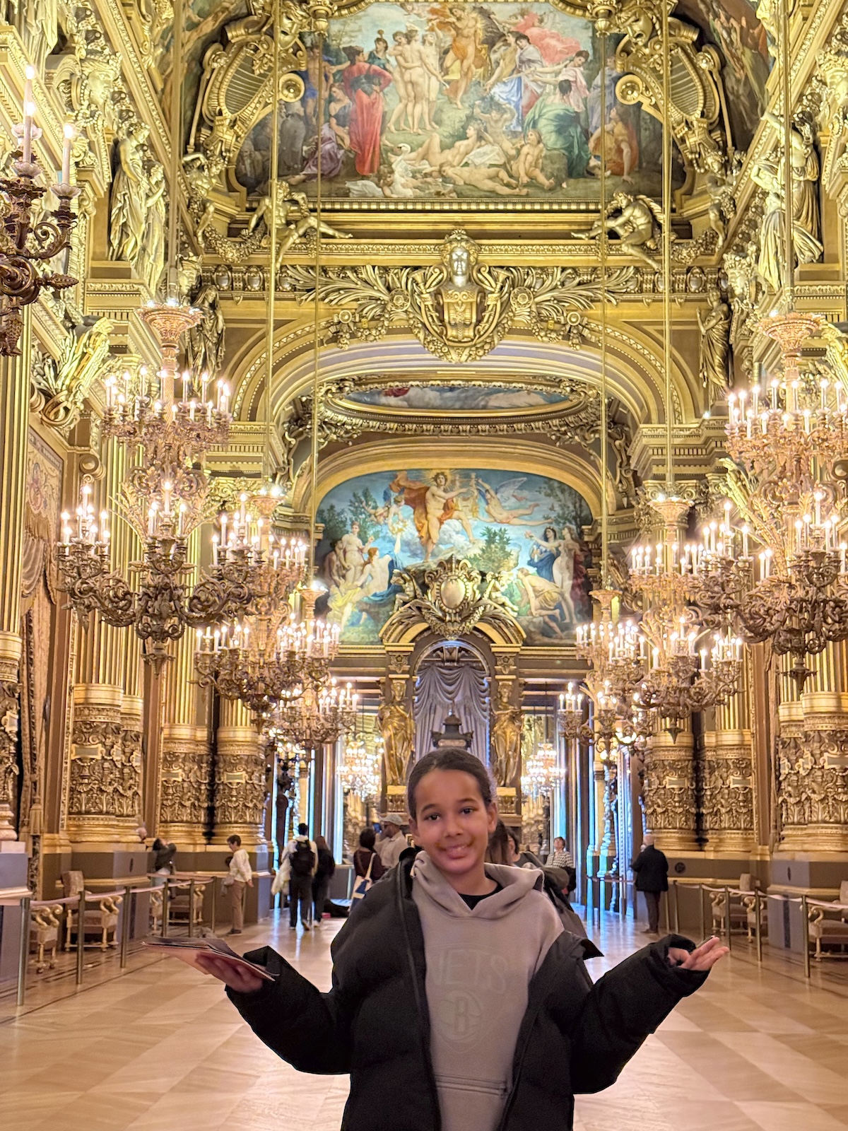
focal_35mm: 48
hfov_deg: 30.3
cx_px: 424
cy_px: 566
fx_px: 1568
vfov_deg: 39.7
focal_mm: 6.76
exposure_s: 1/20
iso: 640
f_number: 1.78
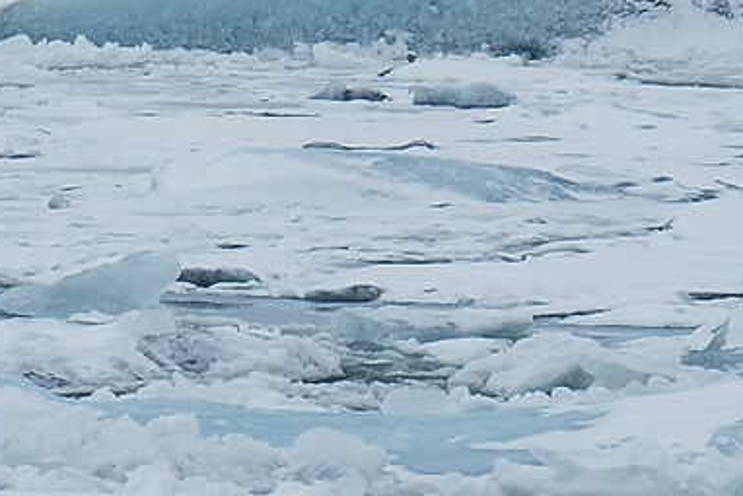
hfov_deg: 4.7
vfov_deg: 3.1
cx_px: -214
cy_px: -204
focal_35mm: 440
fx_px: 9084
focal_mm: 25.7
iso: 125
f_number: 8
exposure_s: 1/125
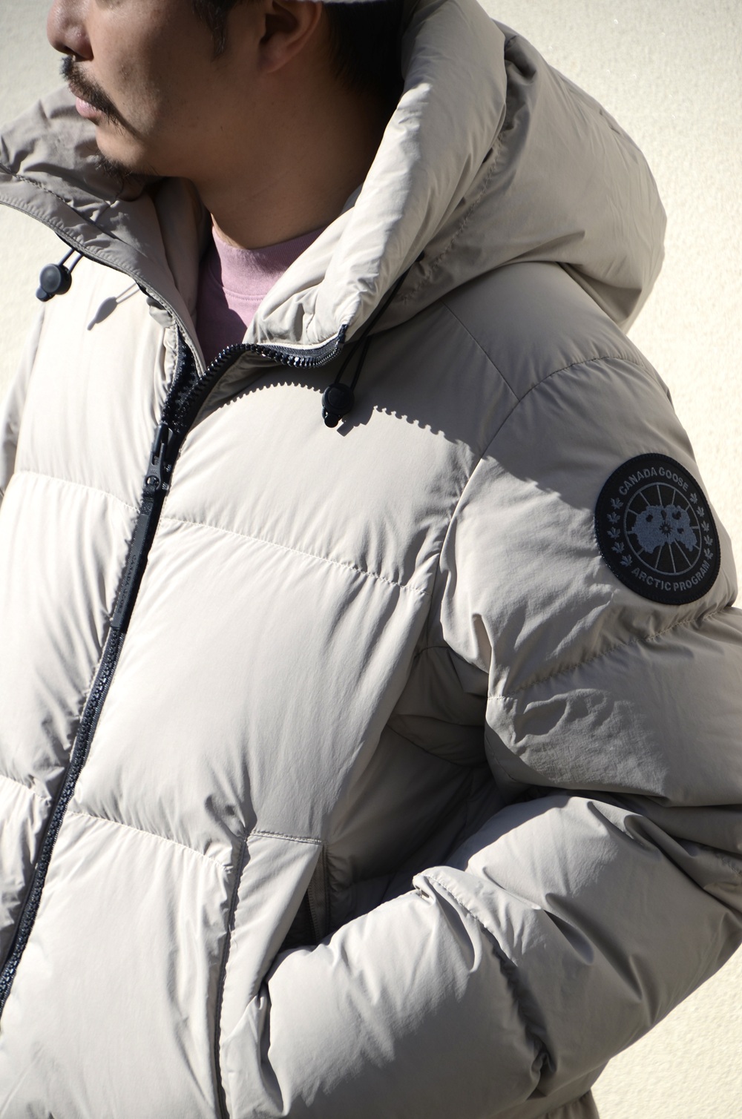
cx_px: 371
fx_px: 6519
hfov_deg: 6.5
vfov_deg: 9.8
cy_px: 560
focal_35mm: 210
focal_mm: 140
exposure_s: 1/800
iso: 125
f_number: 6
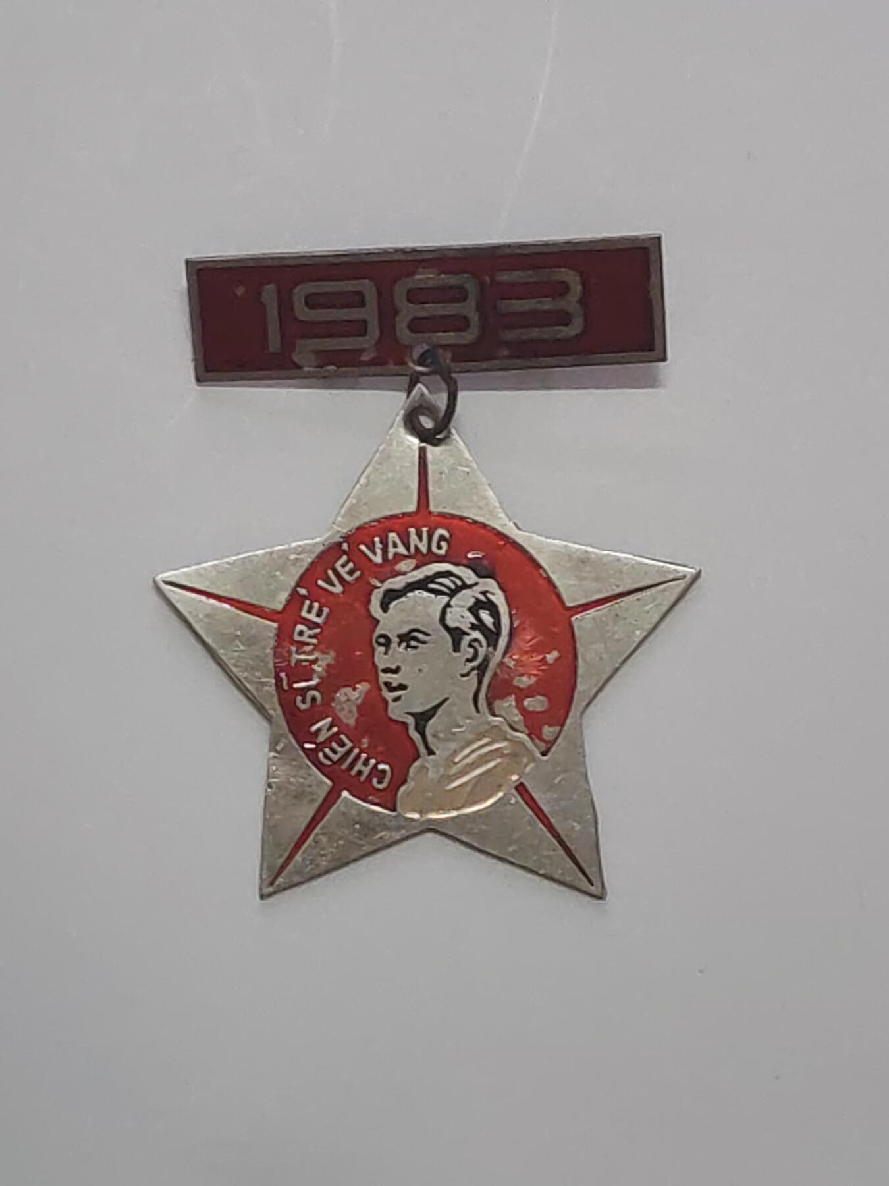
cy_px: 593
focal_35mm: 112
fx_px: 3835
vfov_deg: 17.6
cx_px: 444
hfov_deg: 13.2
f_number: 1.95
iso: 500
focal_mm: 5.52
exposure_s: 1/50
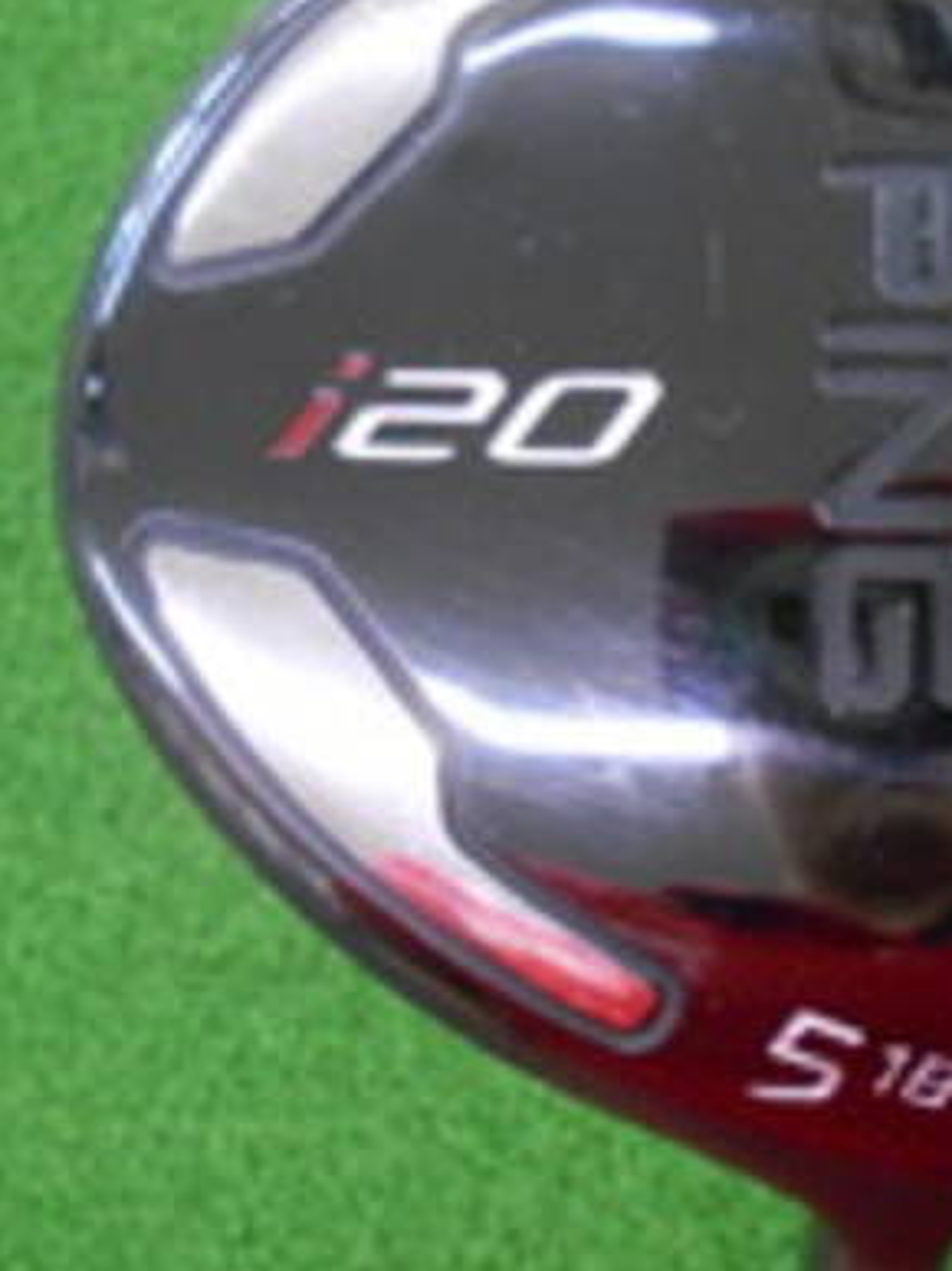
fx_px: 1578
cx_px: 673
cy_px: 545
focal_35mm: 43
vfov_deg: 43.8
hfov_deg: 33.1
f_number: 3.2
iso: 800
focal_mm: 4.6
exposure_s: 1/60
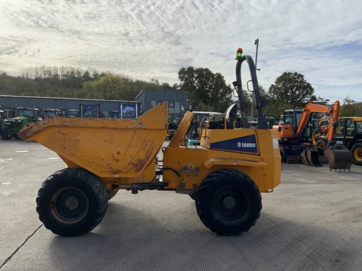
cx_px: 181
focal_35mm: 29
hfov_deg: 61.7
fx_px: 303
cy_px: 136
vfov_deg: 48.2
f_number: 1.8
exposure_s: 1/3125
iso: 16
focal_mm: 3
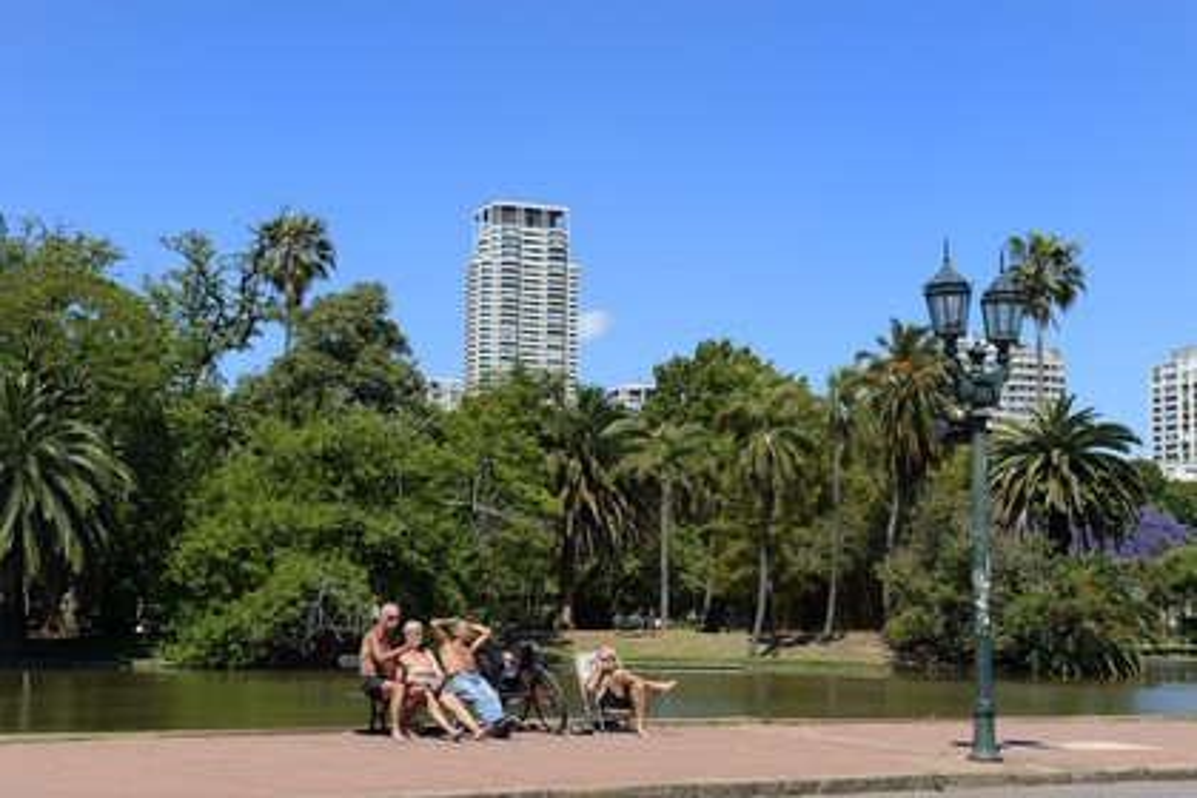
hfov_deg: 33.4
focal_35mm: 60
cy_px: 399
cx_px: 598
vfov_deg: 22.6
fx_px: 1995
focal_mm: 60
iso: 400
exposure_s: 1/800
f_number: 10
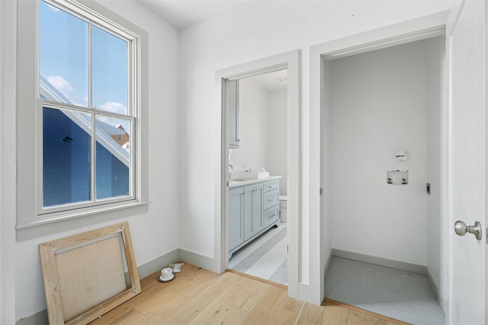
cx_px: 244
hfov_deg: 96.7
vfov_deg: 73.7
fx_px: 217
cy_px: 162
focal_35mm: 16
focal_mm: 16
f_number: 7.1
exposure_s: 1/200
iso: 200
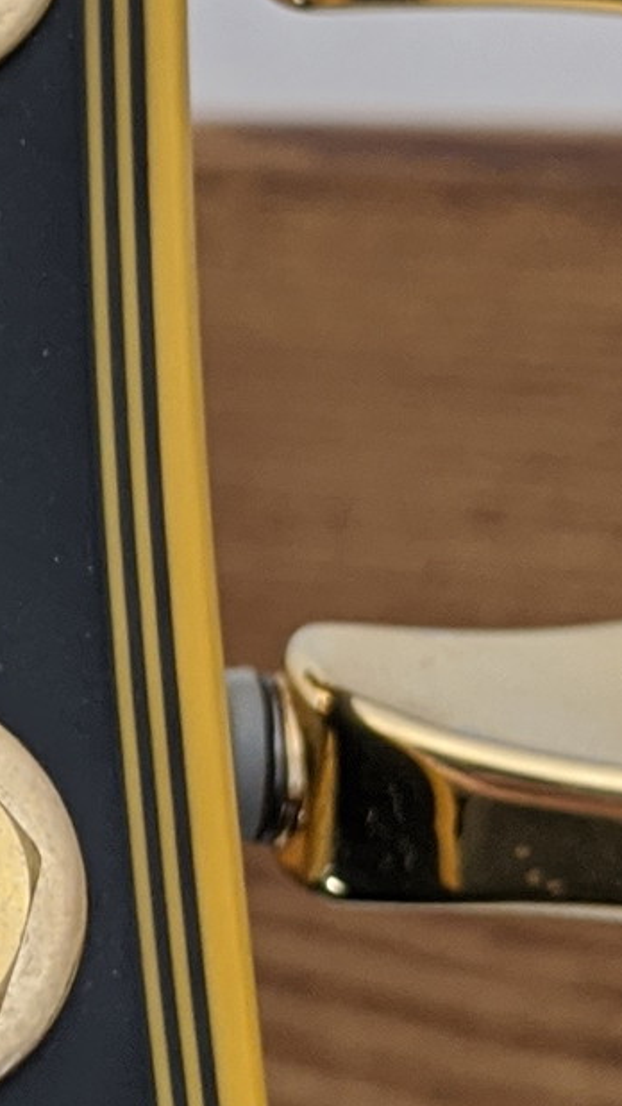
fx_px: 4459
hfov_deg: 7.8
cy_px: 368
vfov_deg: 14.1
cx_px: -381
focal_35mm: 152
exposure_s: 1/24
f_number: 1.8
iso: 108
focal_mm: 4.44
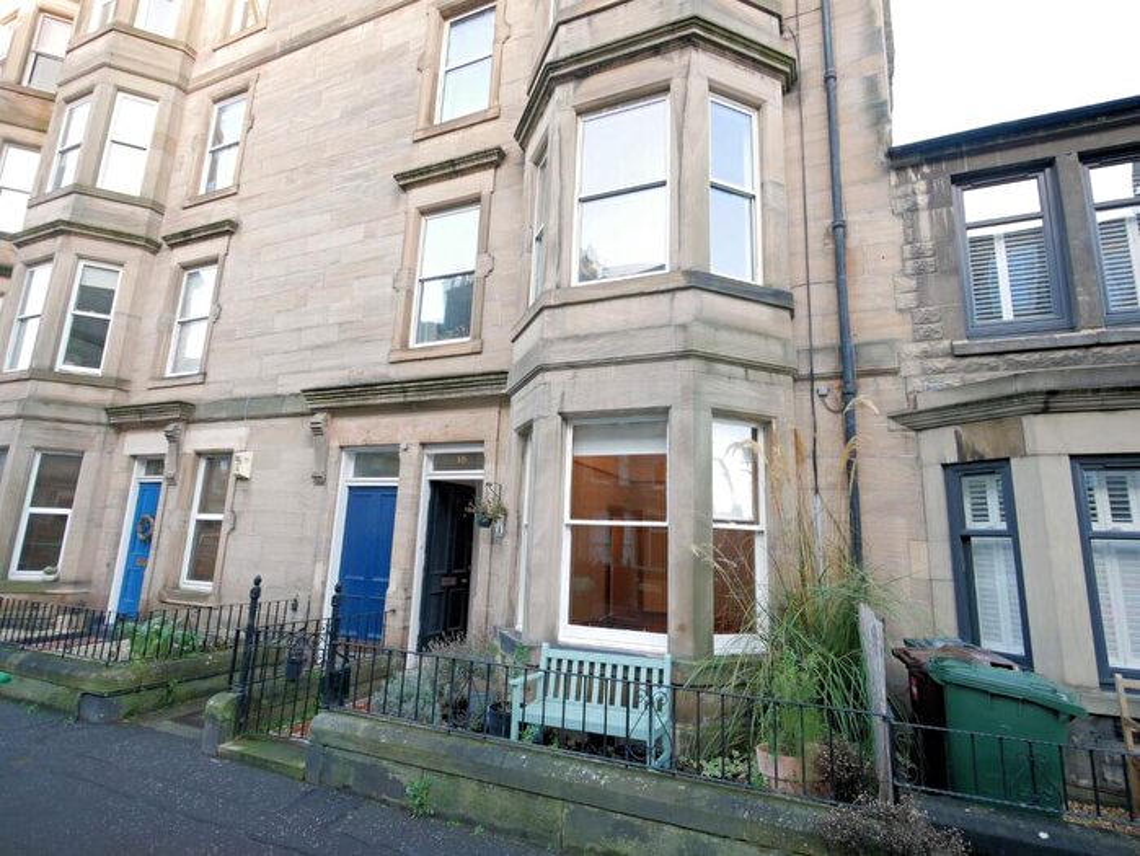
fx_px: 593
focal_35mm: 18
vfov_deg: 71.6
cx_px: 570
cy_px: 428
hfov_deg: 87.7
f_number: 4
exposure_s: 1/60
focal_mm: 9
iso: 320
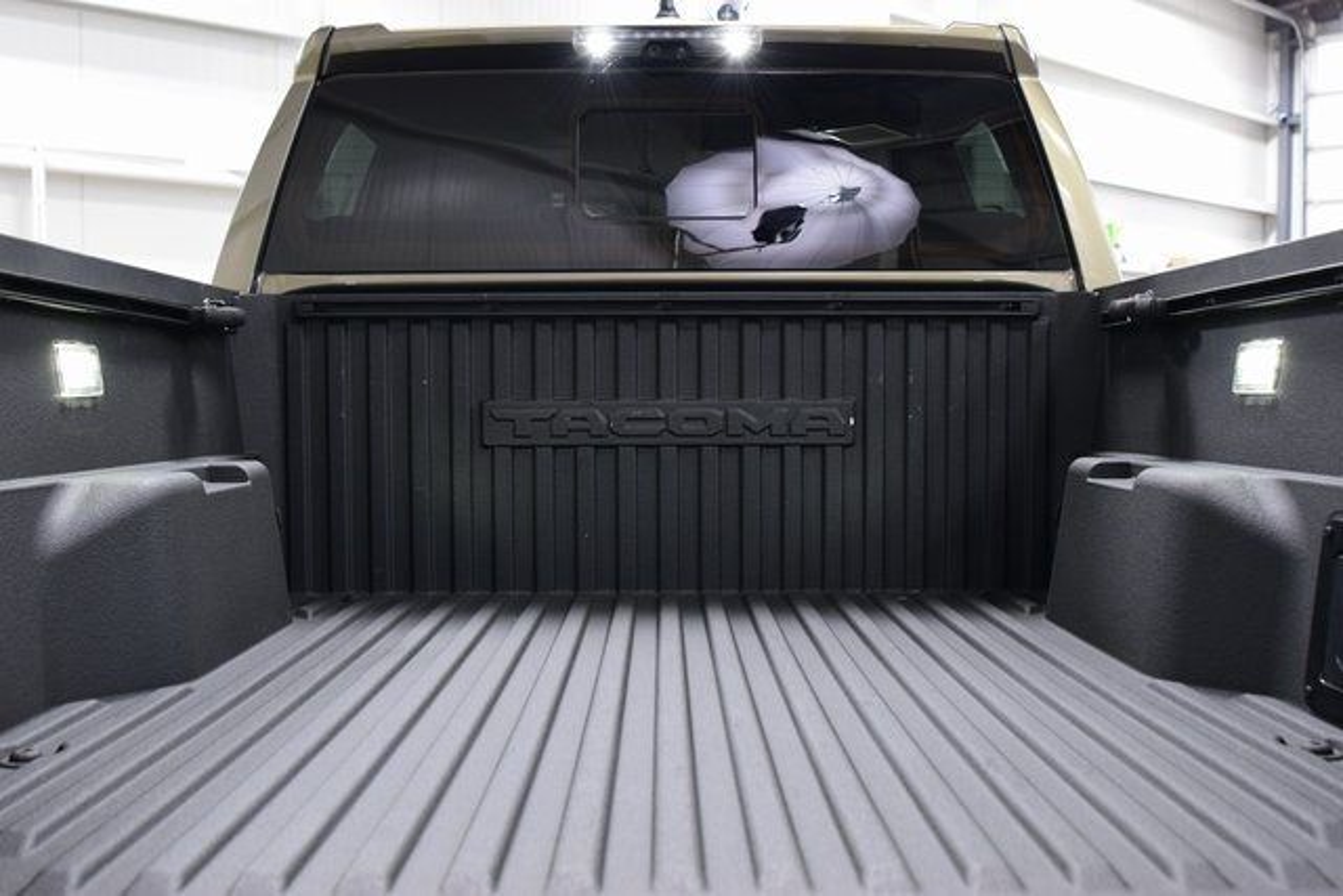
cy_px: 448
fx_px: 1343
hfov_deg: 53.1
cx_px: 672
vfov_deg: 36.9
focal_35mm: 36
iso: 1600
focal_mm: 24
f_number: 3.5
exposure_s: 1/60
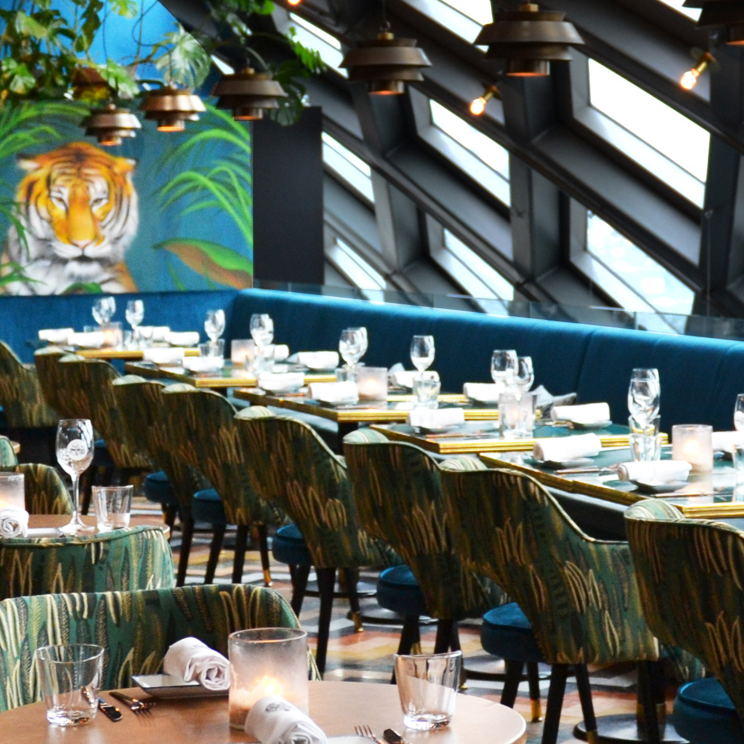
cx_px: 387
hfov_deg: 16.0
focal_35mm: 109
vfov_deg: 16.0
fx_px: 2650
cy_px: 295
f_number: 2.8
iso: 560
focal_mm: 24
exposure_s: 1/60
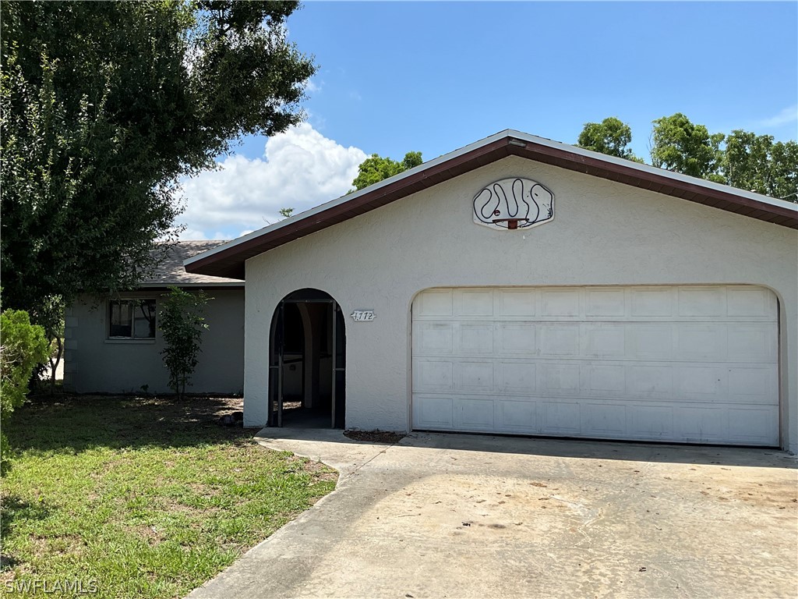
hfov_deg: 61.7
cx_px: 399
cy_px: 300
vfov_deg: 48.2
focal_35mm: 29
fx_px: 669
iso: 25
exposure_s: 1/2141
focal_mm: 3
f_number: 1.8
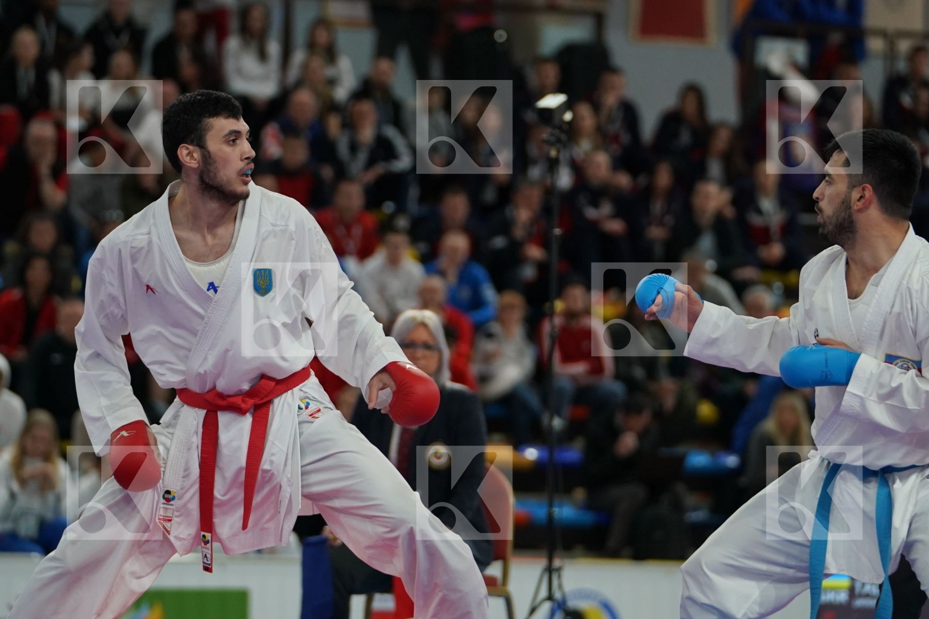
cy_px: 310
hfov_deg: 10.2
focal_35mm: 202
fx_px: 5212
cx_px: 464
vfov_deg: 6.8
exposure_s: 1/1000
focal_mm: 135
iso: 1600
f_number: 2.8
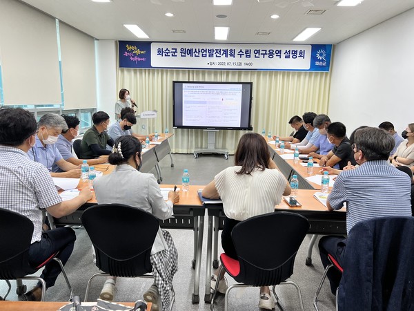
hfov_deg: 67.3
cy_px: 156
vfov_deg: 53.1
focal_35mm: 26
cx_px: 207
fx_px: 311
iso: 80
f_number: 1.5
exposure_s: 1/120
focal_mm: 5.7
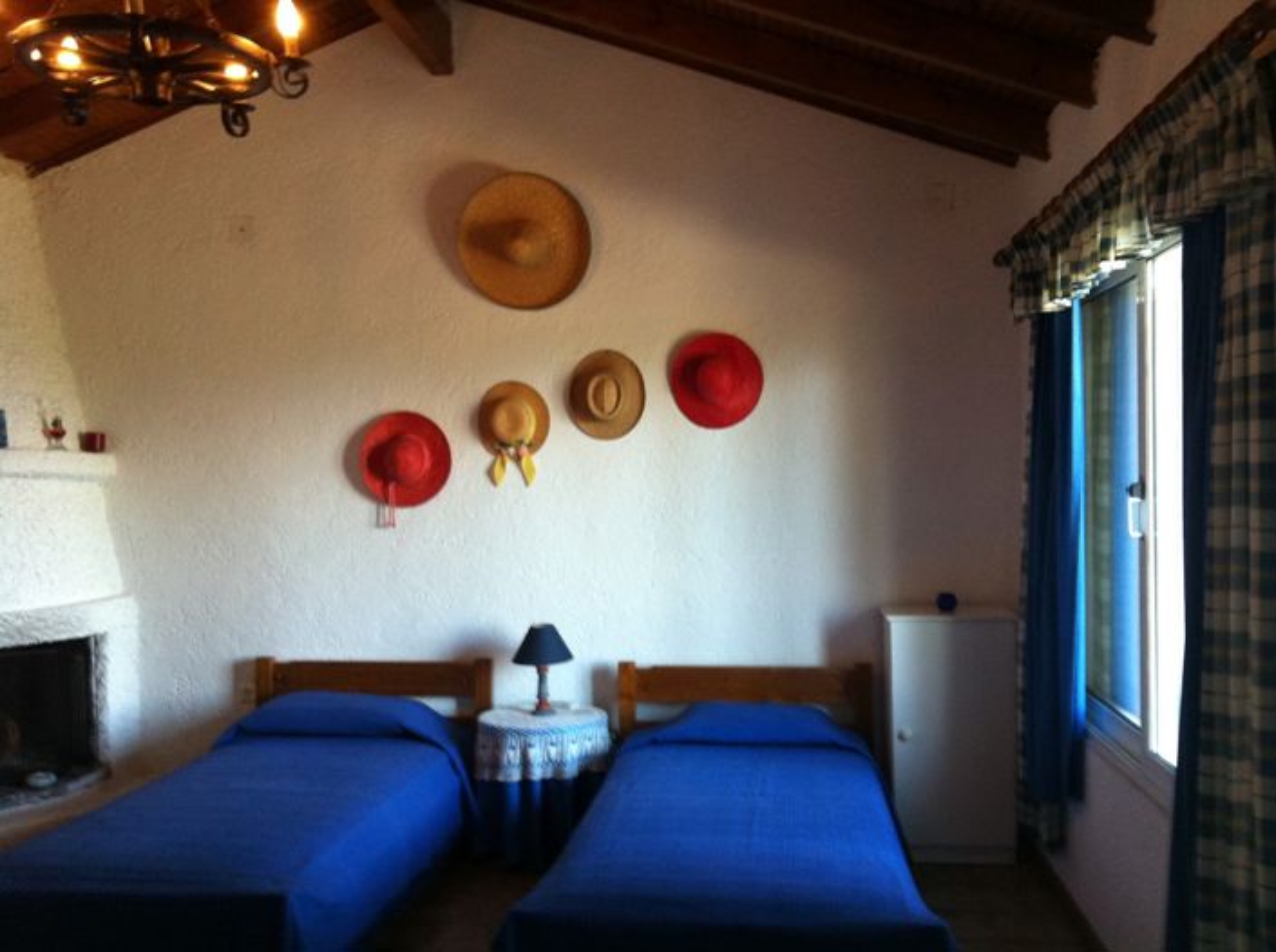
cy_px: 476
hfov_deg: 52.7
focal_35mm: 35
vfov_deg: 40.6
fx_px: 1288
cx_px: 638
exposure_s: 1/15
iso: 160
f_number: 2.8
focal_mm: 3.85
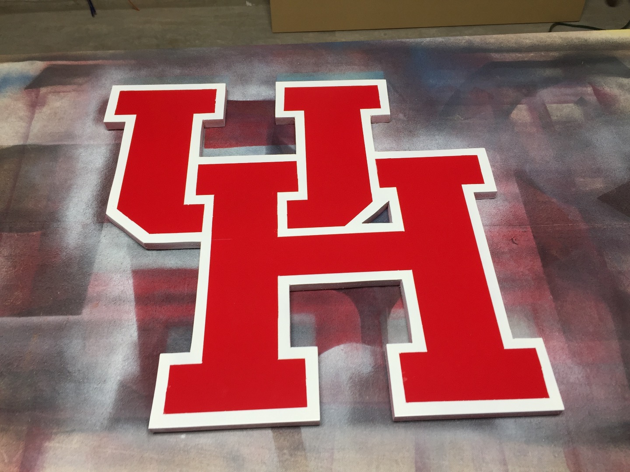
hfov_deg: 61.7
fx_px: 528
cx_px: 315
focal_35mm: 29
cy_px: 236
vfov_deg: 48.2
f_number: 2.2
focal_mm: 4.15
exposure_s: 1/60
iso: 40
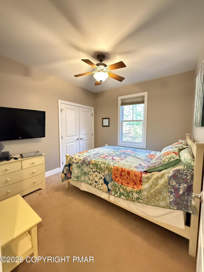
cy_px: 136
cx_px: 102
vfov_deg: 102.1
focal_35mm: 14
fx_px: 110
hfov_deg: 85.7
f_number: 2.2
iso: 1250
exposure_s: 1/40
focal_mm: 2.22
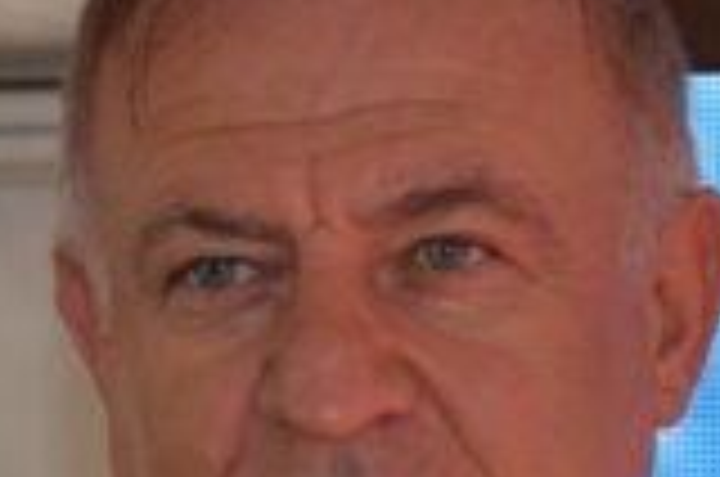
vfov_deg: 2.3
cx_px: 513
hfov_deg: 3.4
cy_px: 884
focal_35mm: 599
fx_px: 11963
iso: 1000
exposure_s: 1/250
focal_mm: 85
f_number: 9
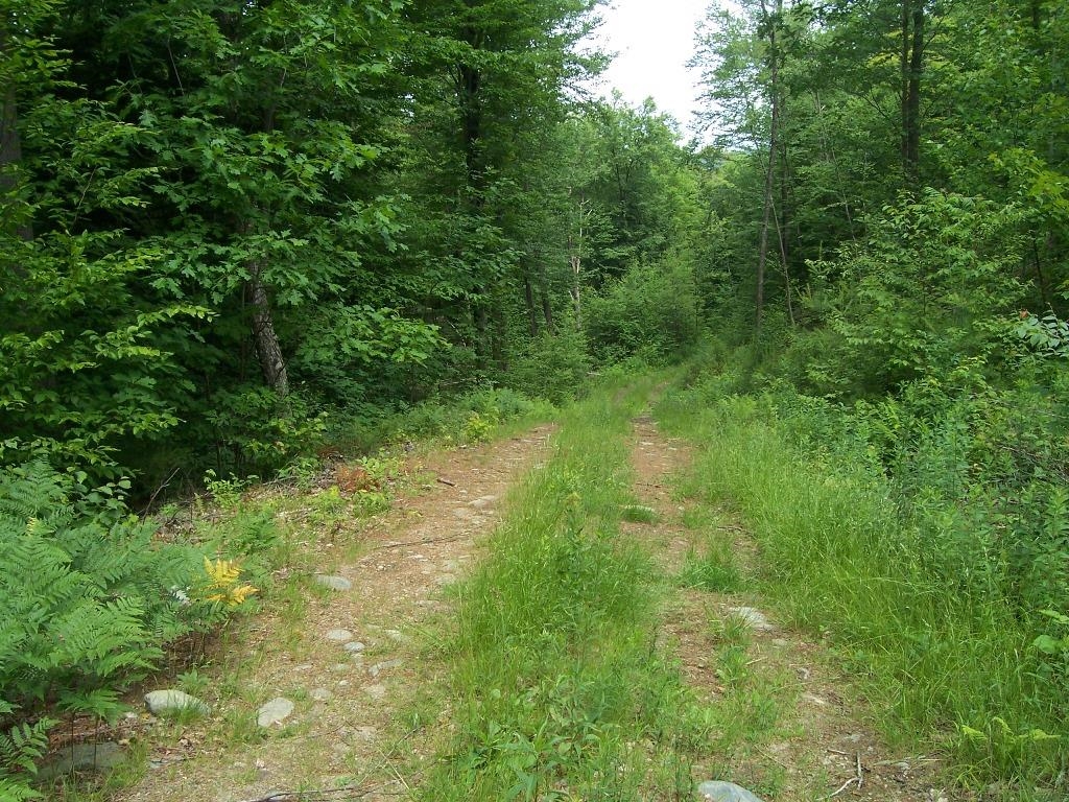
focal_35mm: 34
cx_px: 534
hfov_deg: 54.0
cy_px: 401
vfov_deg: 41.8
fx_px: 1050
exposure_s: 1/125
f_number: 5.6
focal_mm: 5.6
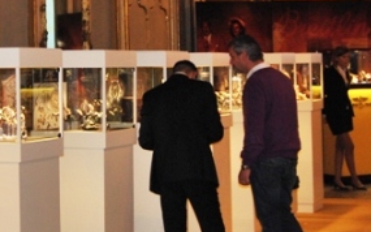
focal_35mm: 109
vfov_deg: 12.0
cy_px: 44
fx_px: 1102
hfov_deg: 18.9
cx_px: 72
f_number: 3.8
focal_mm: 22
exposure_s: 1/60
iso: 200
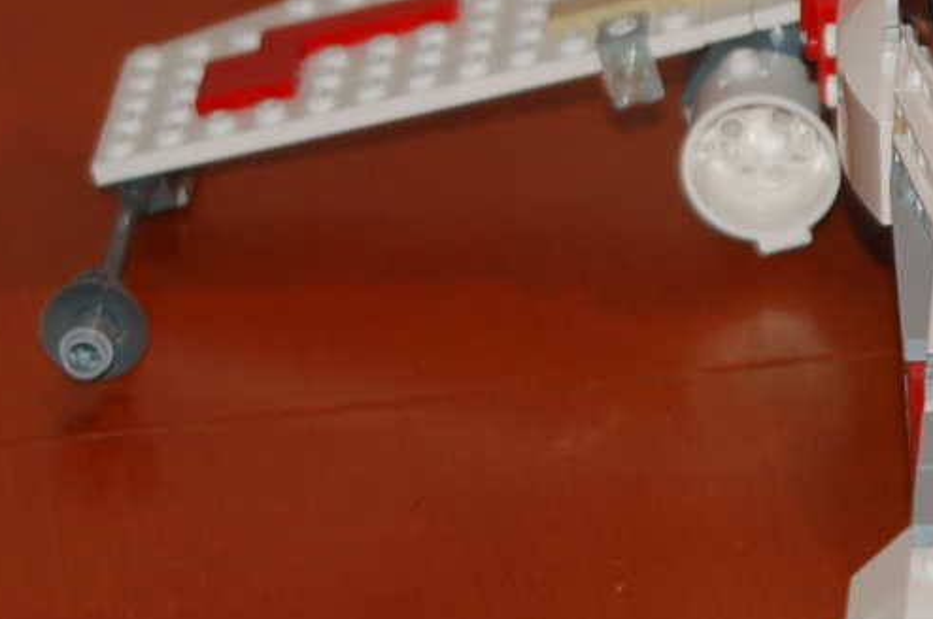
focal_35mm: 274
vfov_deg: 5.0
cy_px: 262
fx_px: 7092
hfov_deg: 7.5
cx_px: 969
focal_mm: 60
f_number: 4.8
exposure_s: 1/60
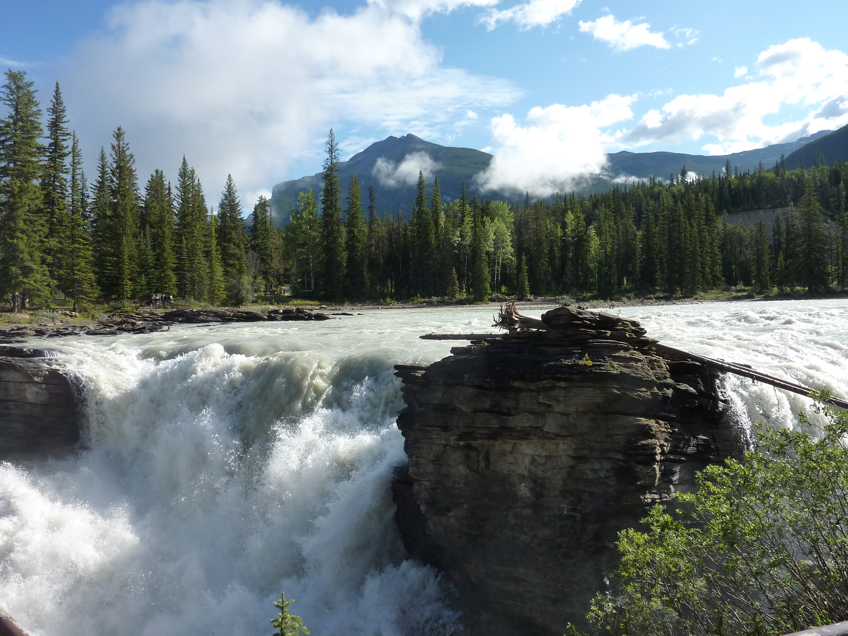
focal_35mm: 25
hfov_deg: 69.4
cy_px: 318
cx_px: 424
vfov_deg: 54.9
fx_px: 612
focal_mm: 4.1
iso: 125
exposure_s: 1/500
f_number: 4.5
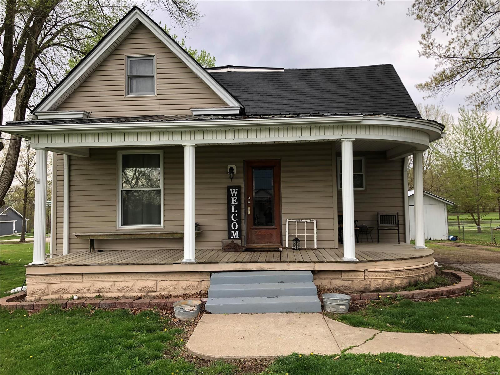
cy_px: 188
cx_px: 250
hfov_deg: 63.4
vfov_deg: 49.7
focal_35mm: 28
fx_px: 404
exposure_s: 1/335
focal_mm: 3.99
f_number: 1.8
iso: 20
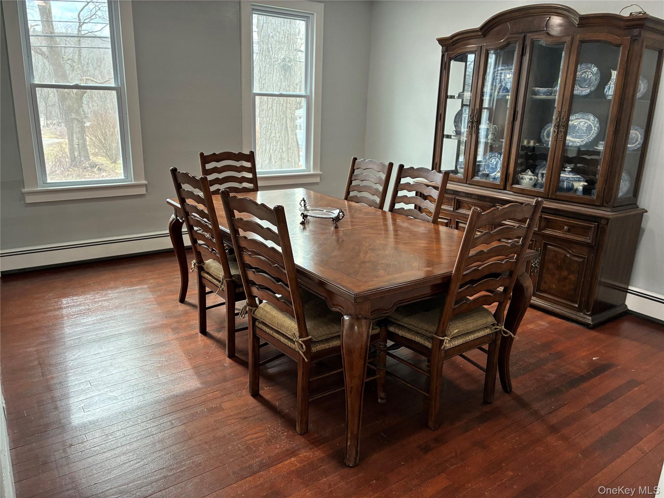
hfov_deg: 67.3
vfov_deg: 53.1
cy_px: 249
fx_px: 499
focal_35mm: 26
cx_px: 332
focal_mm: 4.2
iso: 80
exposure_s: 1/60
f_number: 1.64
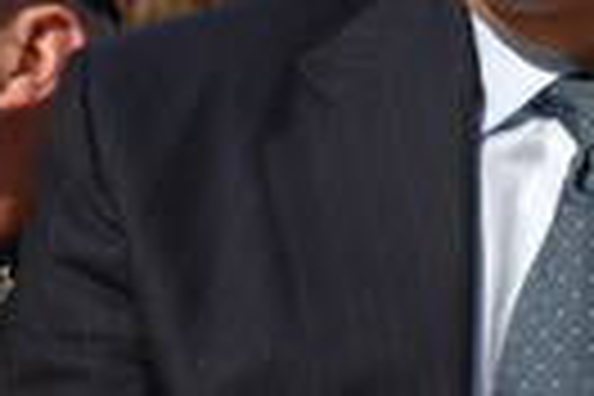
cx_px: 531
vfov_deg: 2.2
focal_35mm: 637
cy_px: 63
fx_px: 10510
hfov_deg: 3.2
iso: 400
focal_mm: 112
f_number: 14
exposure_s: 1/320
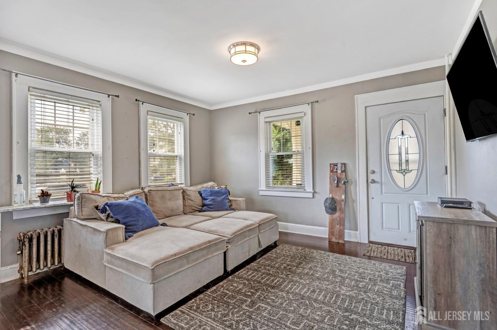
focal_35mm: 17
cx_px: 248
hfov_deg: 93.3
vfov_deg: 70.4
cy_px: 165
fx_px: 235
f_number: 5.6
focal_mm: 17
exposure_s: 1/30
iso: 100
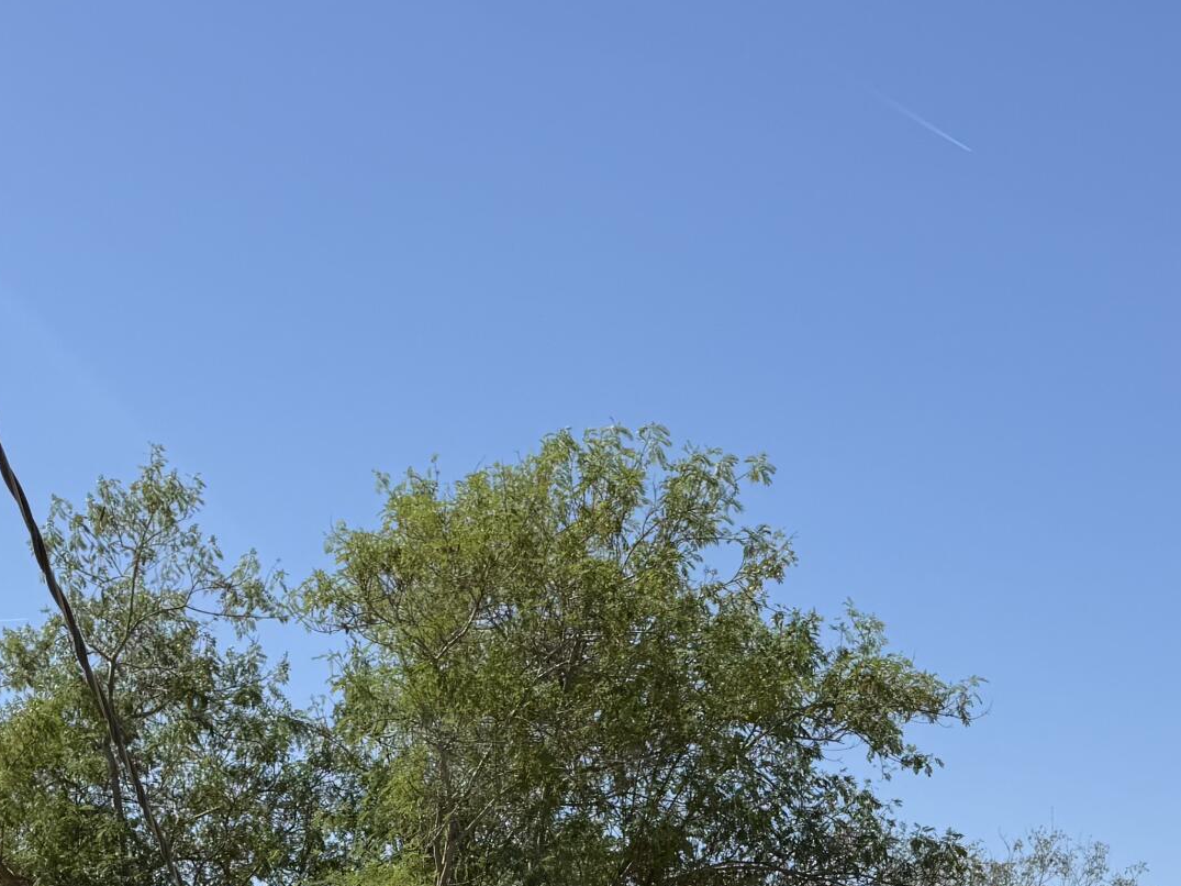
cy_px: 1066
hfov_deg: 28.7
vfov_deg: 20.5
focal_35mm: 67
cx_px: 824
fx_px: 2286
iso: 80
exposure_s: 1/5319
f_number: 1.78
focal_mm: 6.76
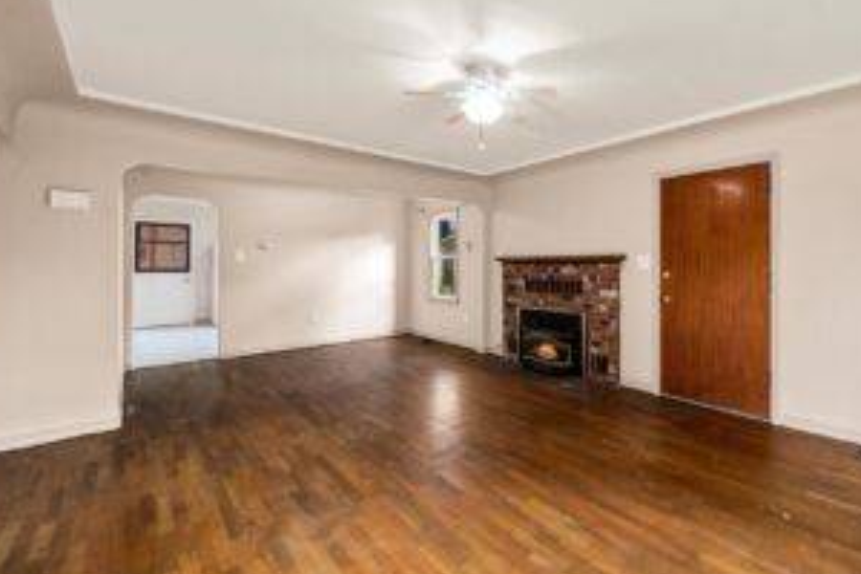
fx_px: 383
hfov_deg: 94.9
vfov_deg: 73.7
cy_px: 268
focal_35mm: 16
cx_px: 534
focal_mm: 12
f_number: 6.7
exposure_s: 1/30
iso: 1000
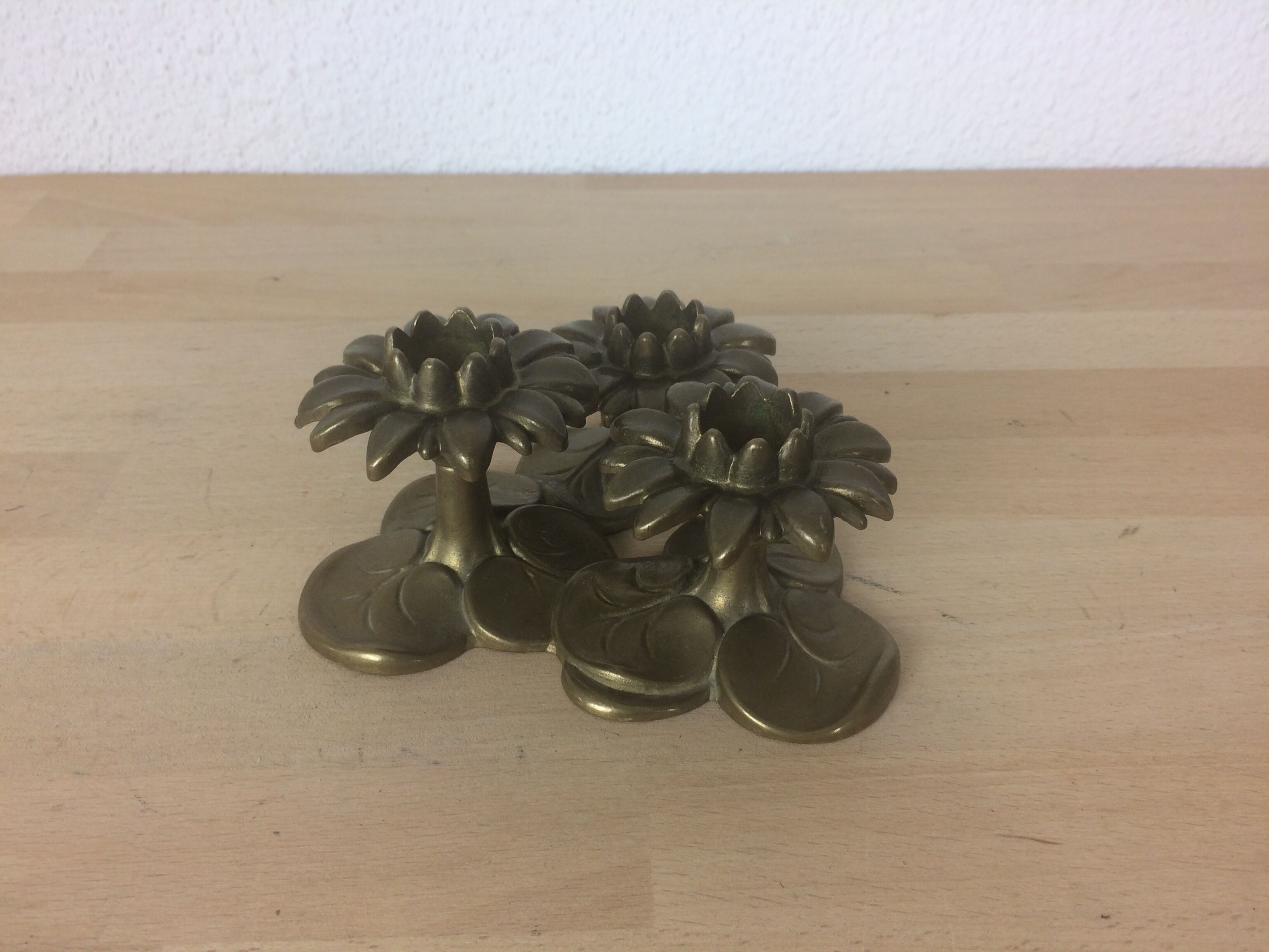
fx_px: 1063
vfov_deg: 48.2
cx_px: 634
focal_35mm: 29
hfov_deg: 61.7
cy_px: 476
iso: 40
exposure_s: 1/50
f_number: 2.2
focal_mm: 4.15
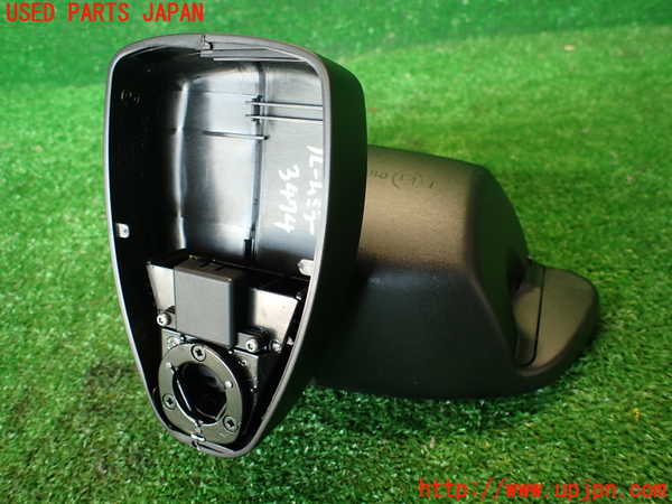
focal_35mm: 25
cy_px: 252
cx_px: 336
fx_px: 485
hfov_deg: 69.4
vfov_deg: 54.9
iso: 200
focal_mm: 4.5
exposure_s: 1/30
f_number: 2
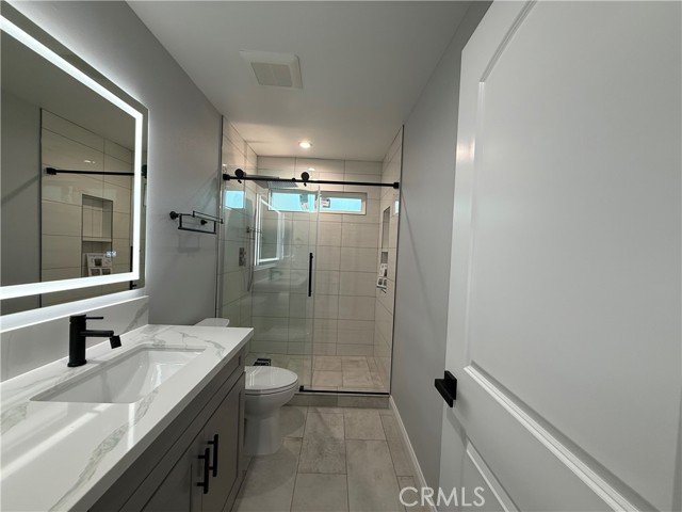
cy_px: 256
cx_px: 341
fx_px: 276
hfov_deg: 102.1
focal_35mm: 14
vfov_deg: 85.7
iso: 160
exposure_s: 1/120
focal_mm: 2.22
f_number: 2.2
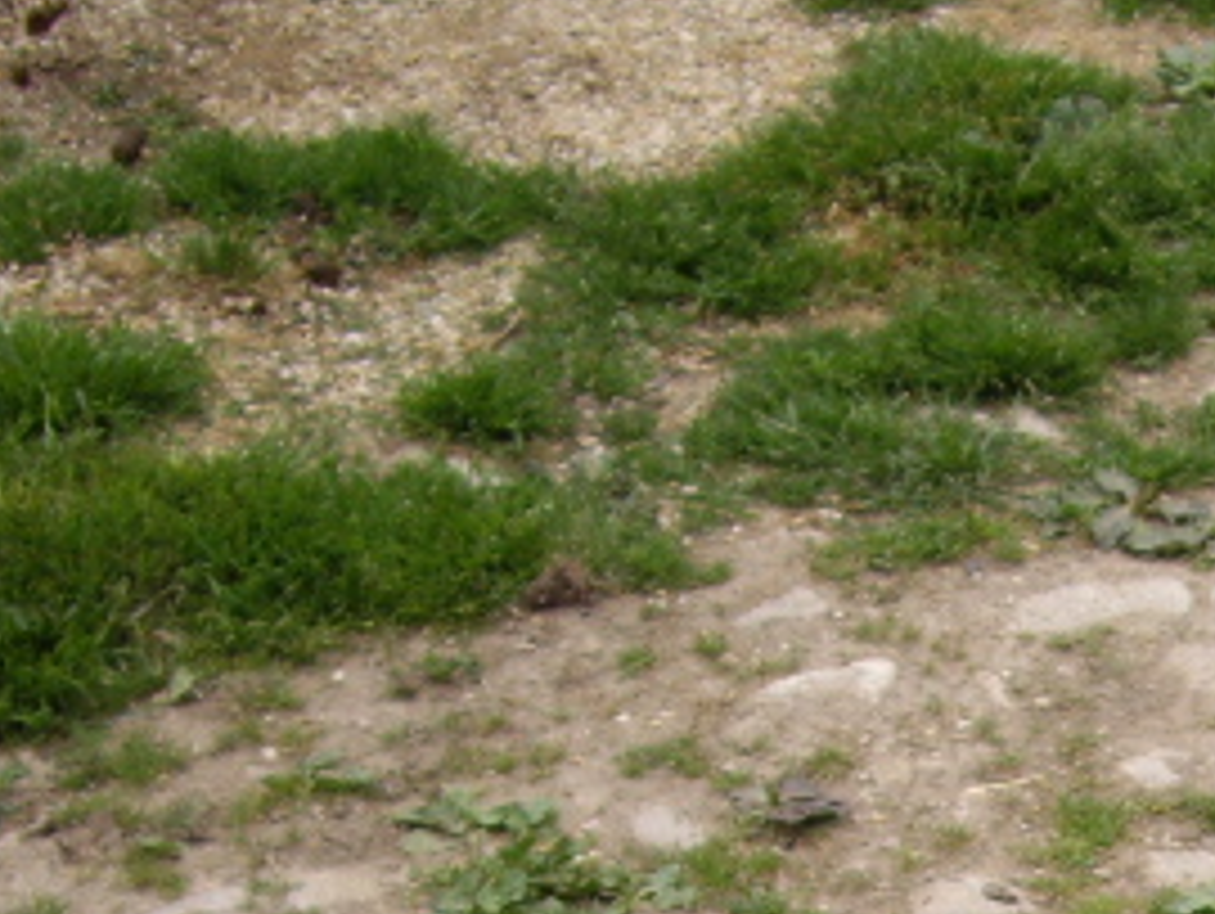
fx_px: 5059
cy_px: 1706
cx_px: 1904
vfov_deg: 9.7
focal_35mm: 144
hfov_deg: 12.9
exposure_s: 1/320
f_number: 2.8
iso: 64
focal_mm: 7.9
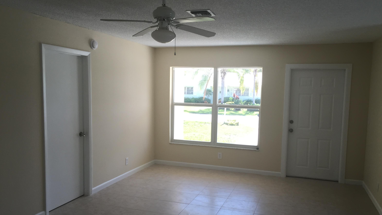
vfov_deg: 36.6
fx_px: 324
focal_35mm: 32
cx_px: 191
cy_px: 124
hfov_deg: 61.0
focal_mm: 4.15
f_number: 2.2
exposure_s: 1/120
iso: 50
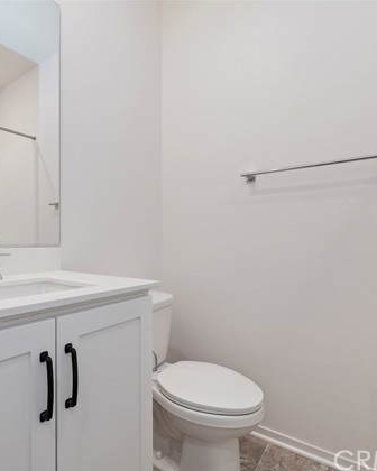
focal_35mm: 20
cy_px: 238
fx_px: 279
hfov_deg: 67.8
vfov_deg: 80.4
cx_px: 163
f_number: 10
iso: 500
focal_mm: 14
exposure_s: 1/10
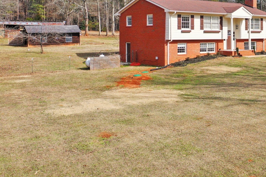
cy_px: 62
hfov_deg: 38.0
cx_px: 233
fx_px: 362
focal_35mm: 49
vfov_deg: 27.4
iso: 100
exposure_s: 1/1000
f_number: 2.8
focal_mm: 10.3
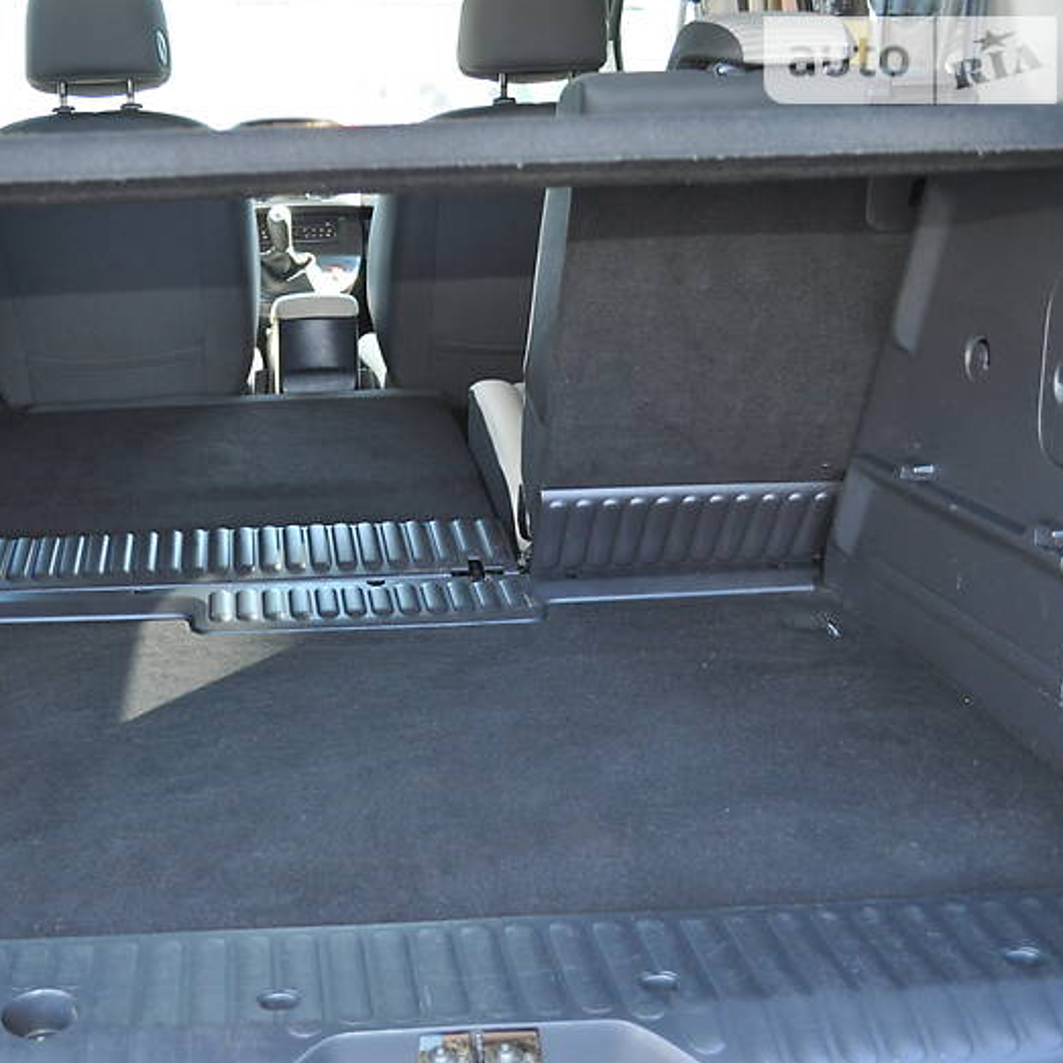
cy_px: 533
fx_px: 1355
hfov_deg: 41.6
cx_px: 273
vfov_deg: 42.8
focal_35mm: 39
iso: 800
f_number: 3.8
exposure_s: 1/125
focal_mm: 20
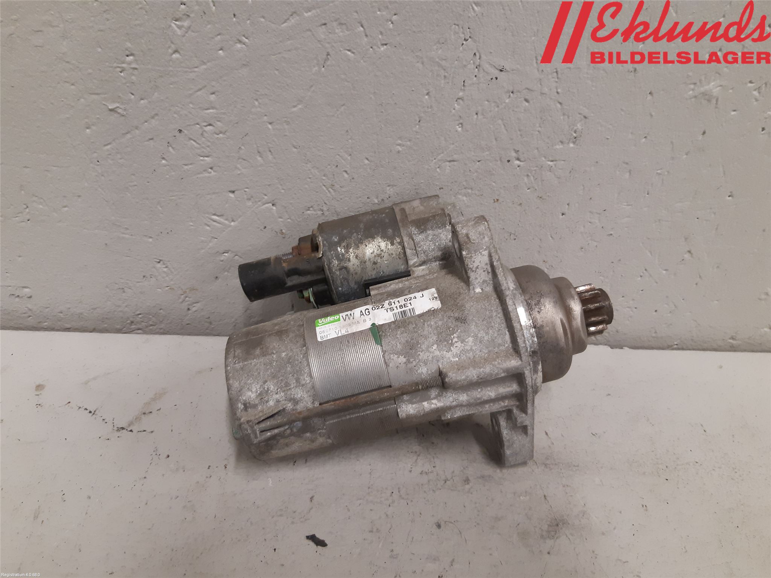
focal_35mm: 26
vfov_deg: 53.1
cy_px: 289
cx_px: 386
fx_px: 579
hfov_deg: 67.3
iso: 160
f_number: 1.7
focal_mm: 3.93
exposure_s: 1/50
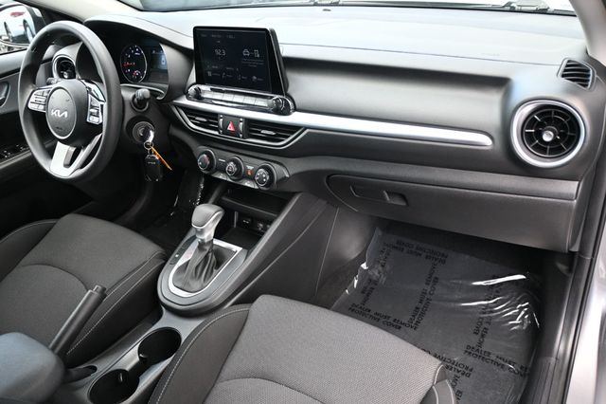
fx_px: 479
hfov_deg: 64.6
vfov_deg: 45.6
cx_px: 303
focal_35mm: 28
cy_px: 202
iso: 720
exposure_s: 1/125
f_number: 3.8
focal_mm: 19
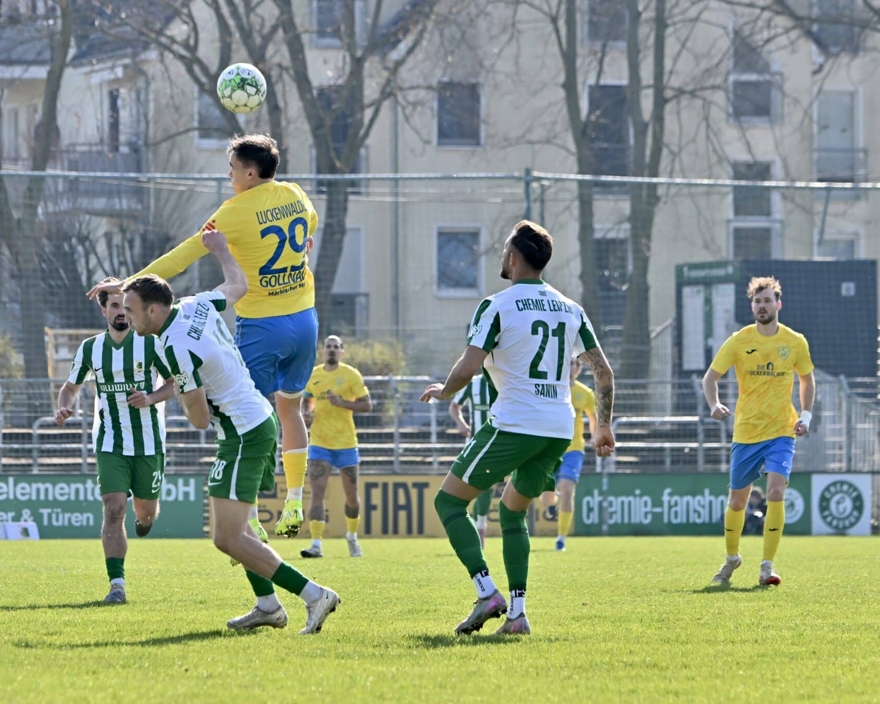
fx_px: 5313
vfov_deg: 7.6
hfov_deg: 9.5
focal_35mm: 204
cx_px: 379
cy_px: 352
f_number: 5.6
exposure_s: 1/1250
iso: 400
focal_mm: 180
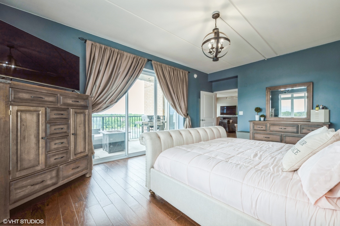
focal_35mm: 15
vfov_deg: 77.3
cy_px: 113
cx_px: 170
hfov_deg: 100.4
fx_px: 142
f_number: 9.5
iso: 200
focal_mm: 15
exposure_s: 1/15
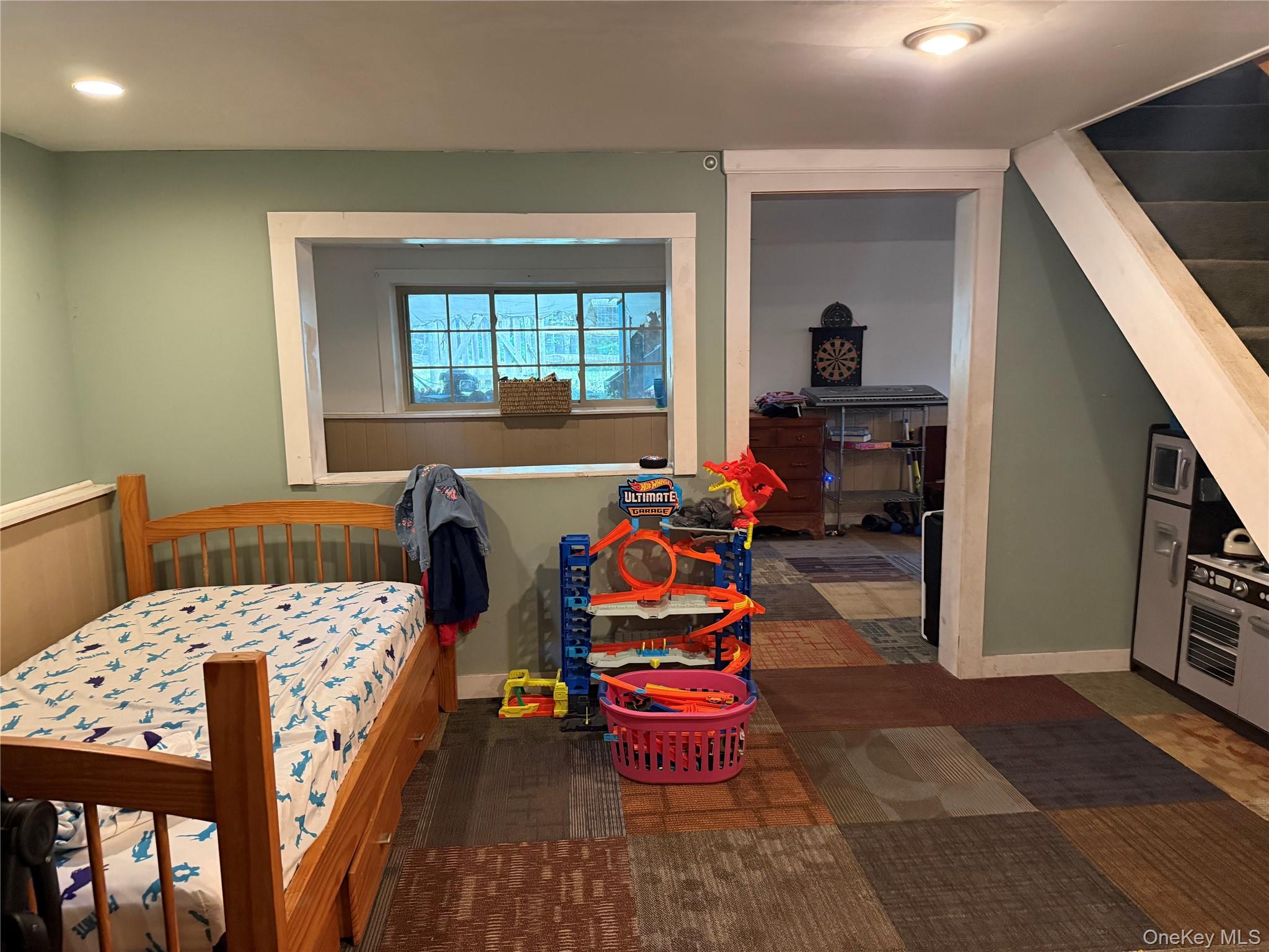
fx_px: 880
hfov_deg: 71.6
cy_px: 476
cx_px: 634
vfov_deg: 56.8
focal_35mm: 24
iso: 800
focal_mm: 6.76
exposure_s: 1/60
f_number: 1.78
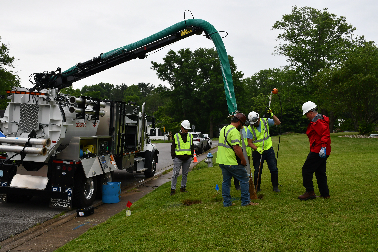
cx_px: 189
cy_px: 126
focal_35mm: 36
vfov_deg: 36.9
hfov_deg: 53.1
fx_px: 378
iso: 200
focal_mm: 24
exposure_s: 1/250
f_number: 7.1
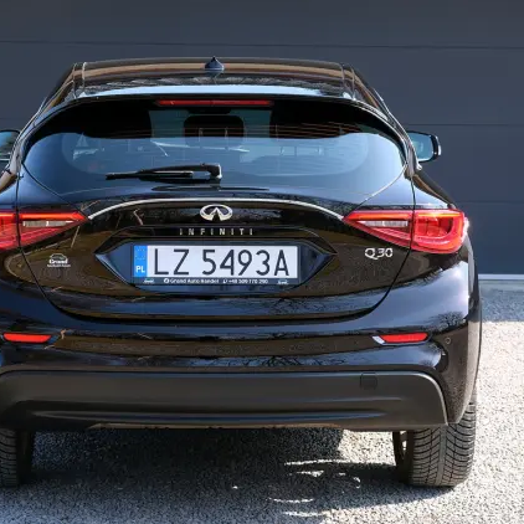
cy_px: 262
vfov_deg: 16.3
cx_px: 190
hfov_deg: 16.2
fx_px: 1832
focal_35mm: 107
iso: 320
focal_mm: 55
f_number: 5.6
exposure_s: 1/200
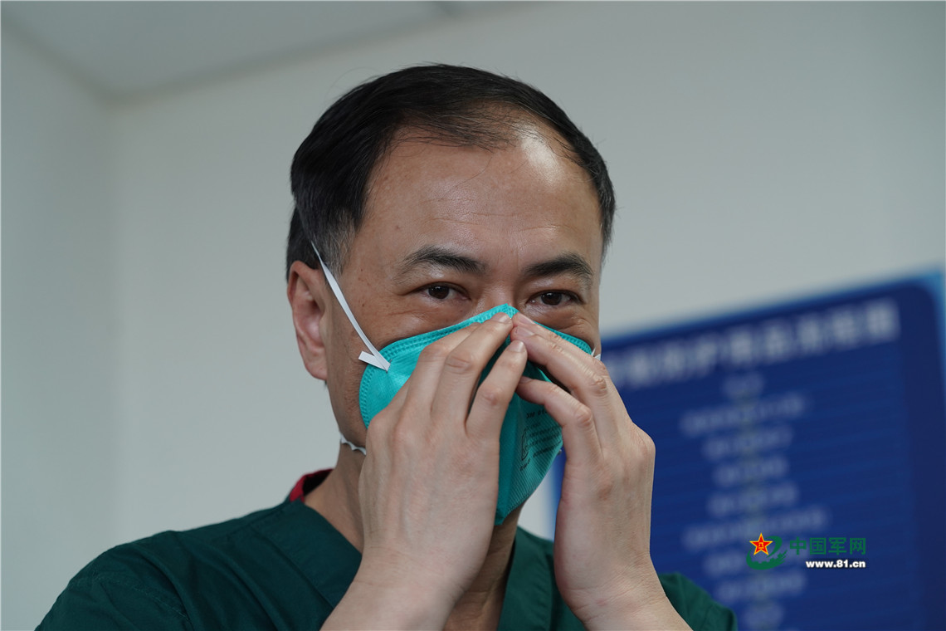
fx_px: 2628
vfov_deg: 13.7
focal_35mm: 100
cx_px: 473
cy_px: 316
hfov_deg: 20.4
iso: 1000
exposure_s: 1/320
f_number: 4.5
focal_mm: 100
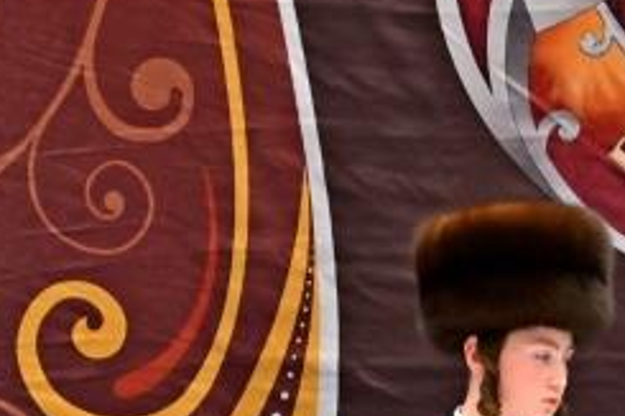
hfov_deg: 3.2
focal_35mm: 639
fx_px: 11086
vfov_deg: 2.1
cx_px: 923
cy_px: 505
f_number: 2.8
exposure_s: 1/320
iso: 200
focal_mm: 102
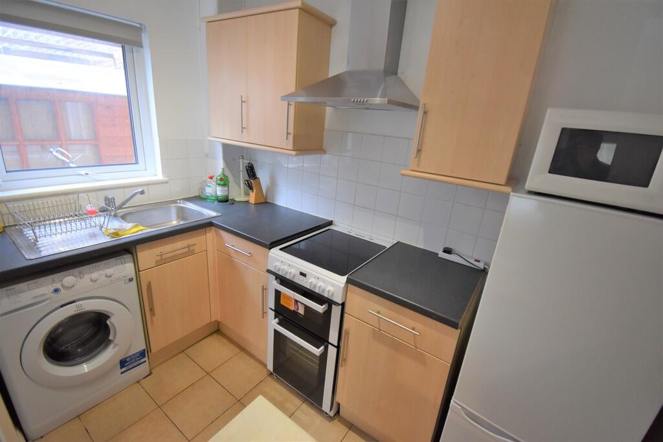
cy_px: 221
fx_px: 276
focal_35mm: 15
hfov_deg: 100.4
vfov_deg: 77.3
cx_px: 332
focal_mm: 10
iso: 800
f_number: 4.5
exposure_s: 1/125
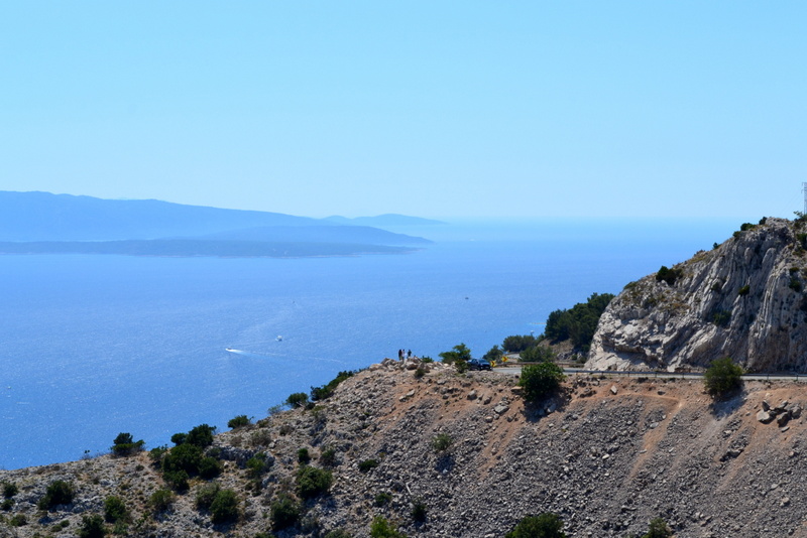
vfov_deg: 16.6
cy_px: 269
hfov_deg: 24.6
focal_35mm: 82
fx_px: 1850
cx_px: 404
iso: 360
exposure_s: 1/500
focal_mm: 55
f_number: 11
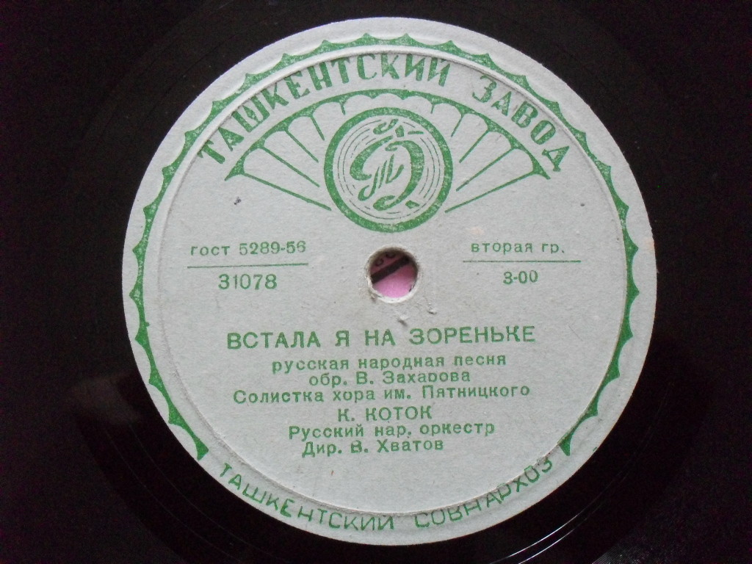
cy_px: 282
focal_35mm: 38
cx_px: 376
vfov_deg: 37.7
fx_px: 826
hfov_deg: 49.0
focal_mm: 6.3
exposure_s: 1/30
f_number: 2.8
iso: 400
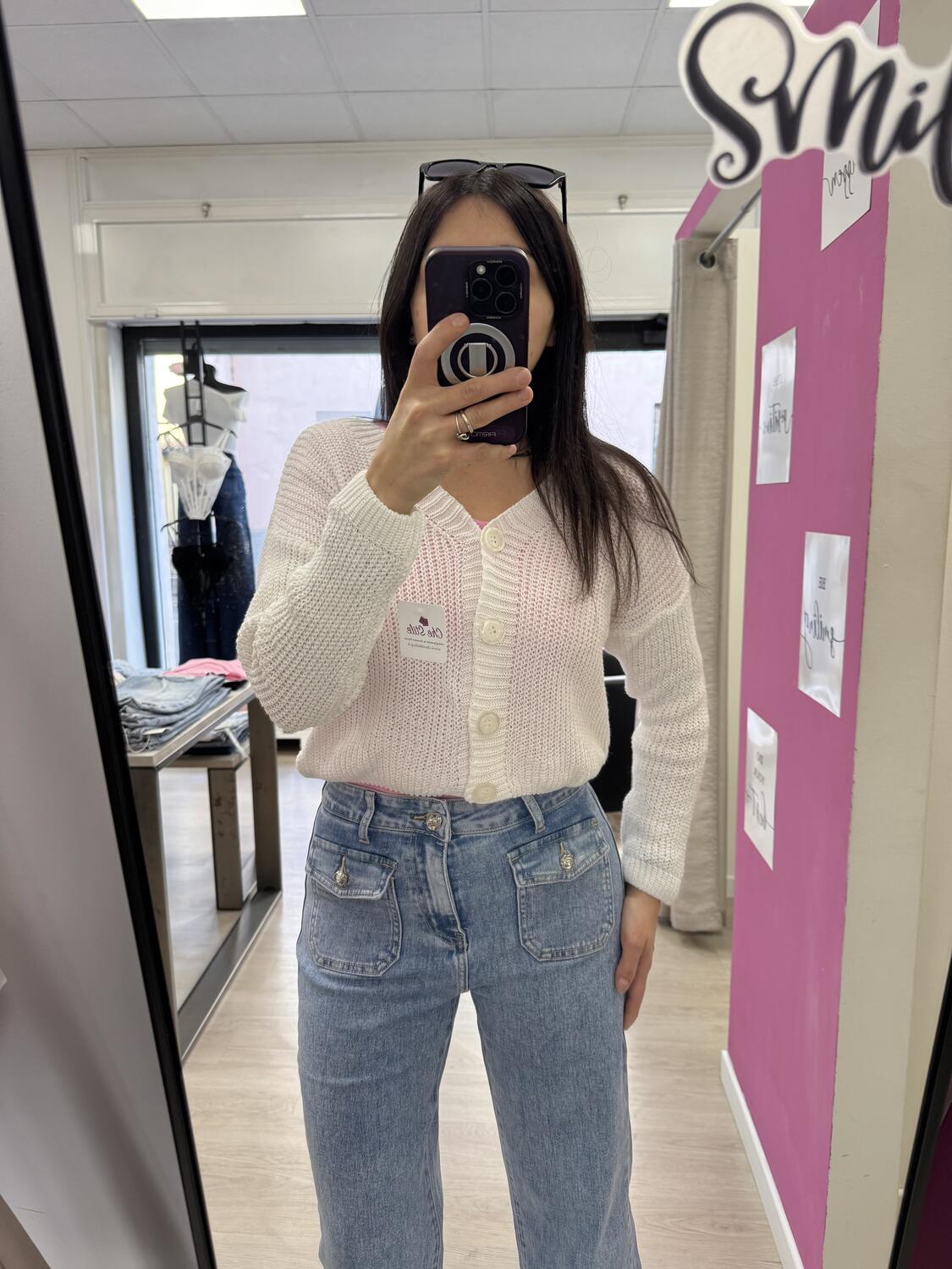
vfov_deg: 71.6
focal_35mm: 24
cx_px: 476
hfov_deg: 56.8
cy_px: 634
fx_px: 880
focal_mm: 6.76
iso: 125
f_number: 1.78
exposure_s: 1/100
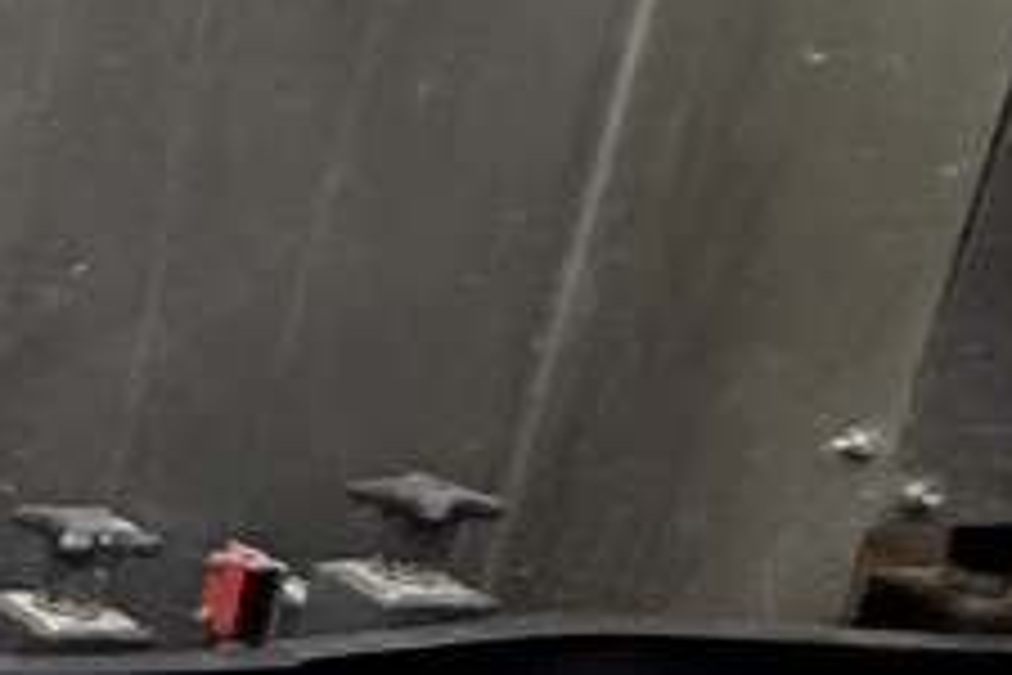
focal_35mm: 93
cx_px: -1813
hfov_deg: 12.5
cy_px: 288
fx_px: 2614
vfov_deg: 14.7
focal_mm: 2.22
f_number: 2.2
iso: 640
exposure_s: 1/50
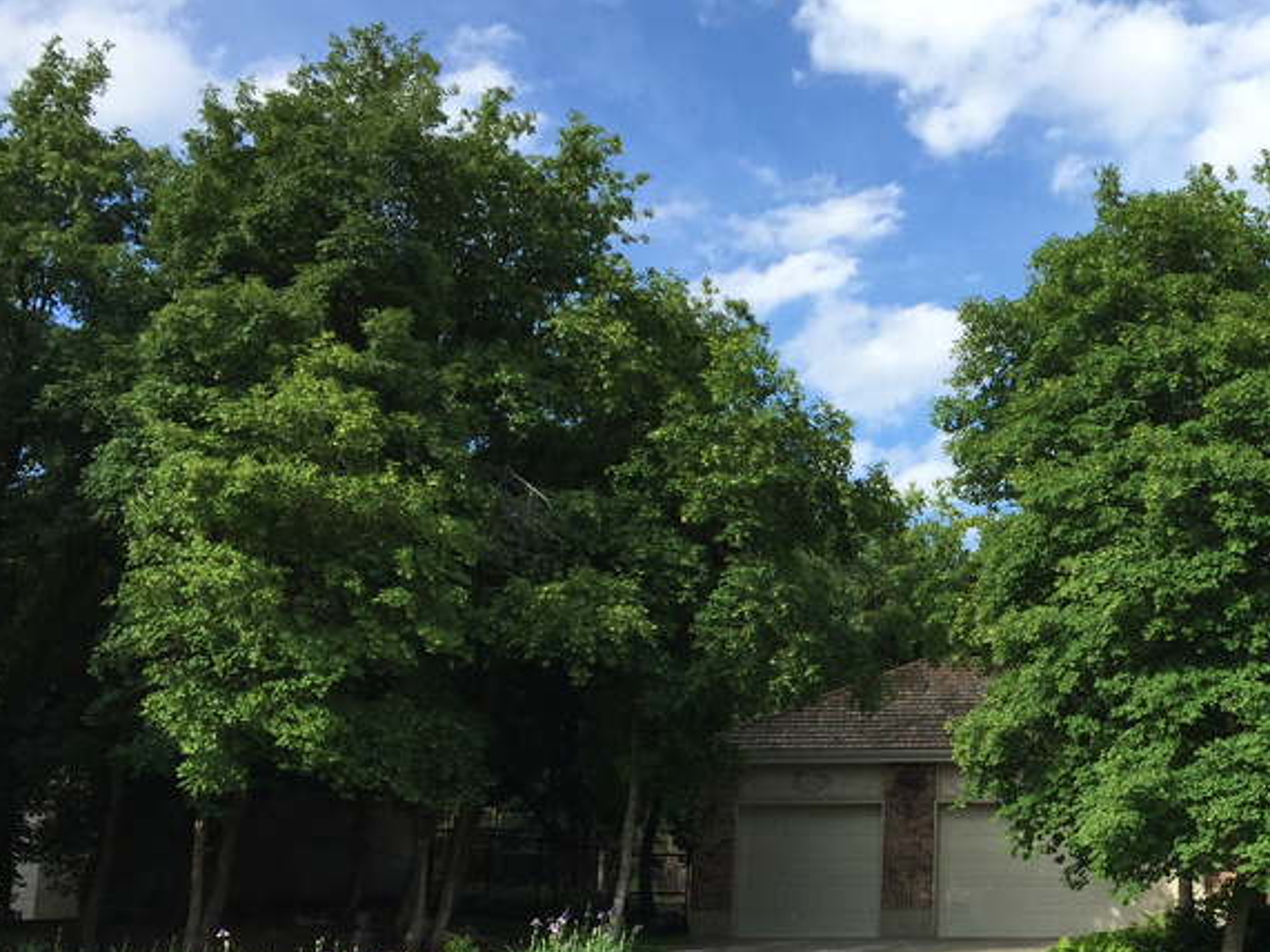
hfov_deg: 34.8
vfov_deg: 27.6
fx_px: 1907
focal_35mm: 52
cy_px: 730
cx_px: 1130
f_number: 2.2
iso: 32
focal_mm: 4.15
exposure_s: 1/942
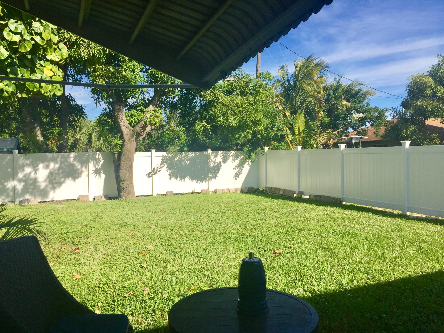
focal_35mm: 29
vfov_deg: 48.2
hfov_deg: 61.7
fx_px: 372
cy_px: 166
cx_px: 222
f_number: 2.2
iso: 32
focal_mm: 4.15
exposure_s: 1/2198
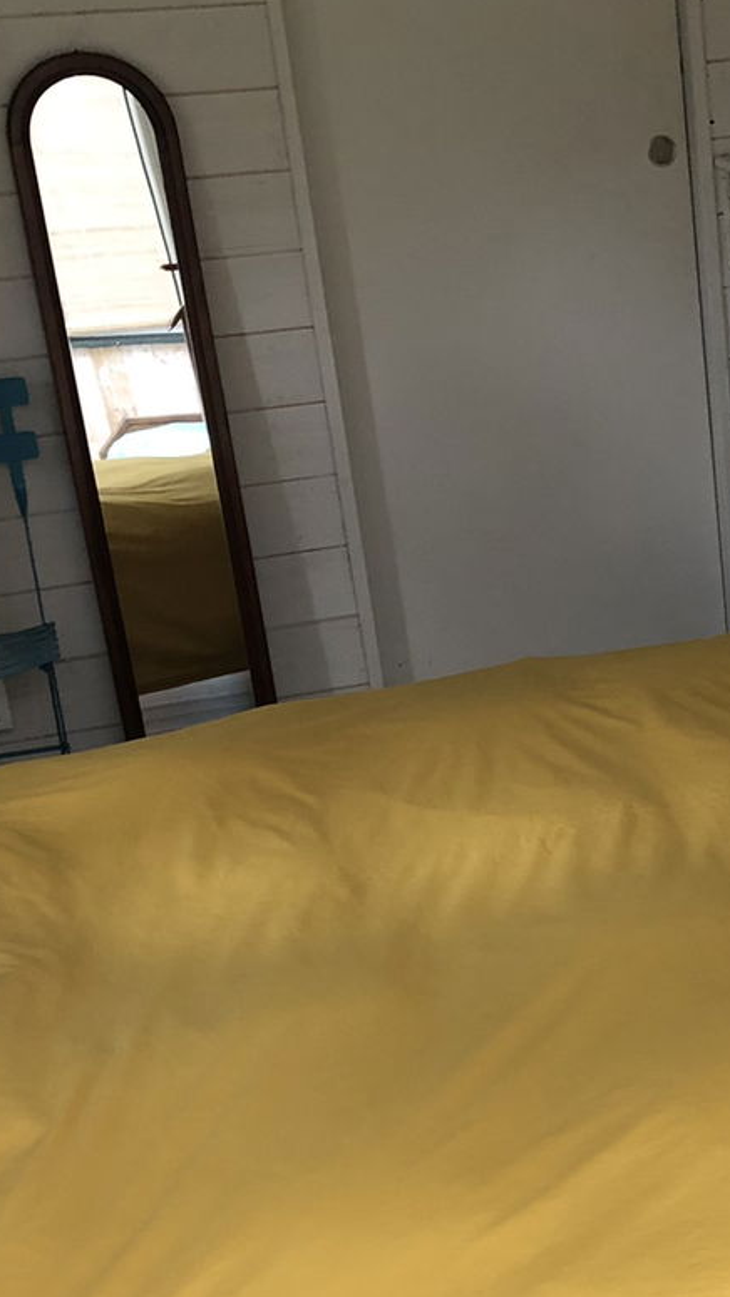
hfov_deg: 18.1
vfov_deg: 33.0
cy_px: 862
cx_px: 889
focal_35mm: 63
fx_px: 2168
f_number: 1.8
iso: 40
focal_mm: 3.99
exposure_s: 1/20
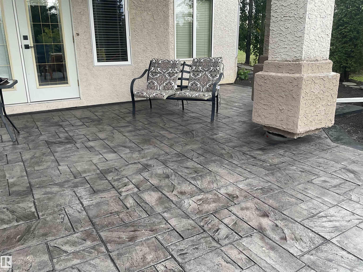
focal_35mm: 29
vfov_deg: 48.2
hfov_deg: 61.7
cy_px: 136
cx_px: 182
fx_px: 304
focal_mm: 3
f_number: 1.8
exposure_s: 1/122
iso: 32
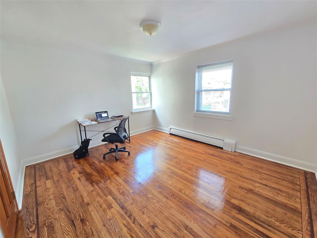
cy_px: 119
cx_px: 158
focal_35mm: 13
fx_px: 119
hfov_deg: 106.2
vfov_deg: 89.9
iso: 160
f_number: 2.2
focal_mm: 2.2
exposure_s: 1/60
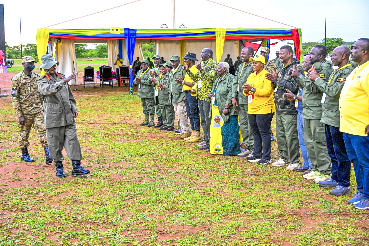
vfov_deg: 27.0
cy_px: 123
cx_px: 184
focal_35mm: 50
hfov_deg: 39.6
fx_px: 512
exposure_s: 1/800
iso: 12800
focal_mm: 50
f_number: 6.3
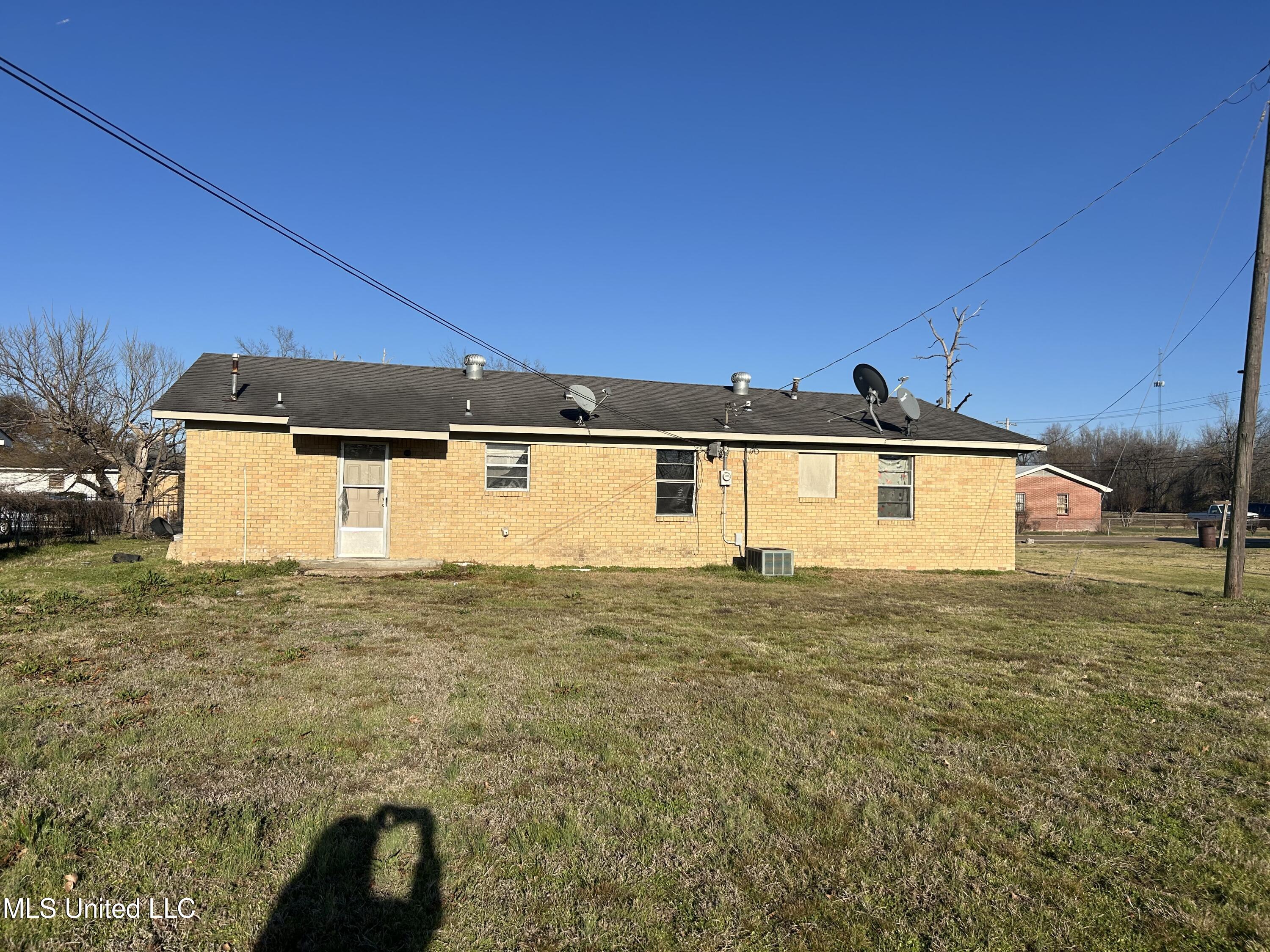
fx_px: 954
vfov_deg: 53.1
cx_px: 635
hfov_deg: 67.3
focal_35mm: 26
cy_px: 476
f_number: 1.5
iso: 50
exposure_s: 1/5882
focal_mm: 5.7
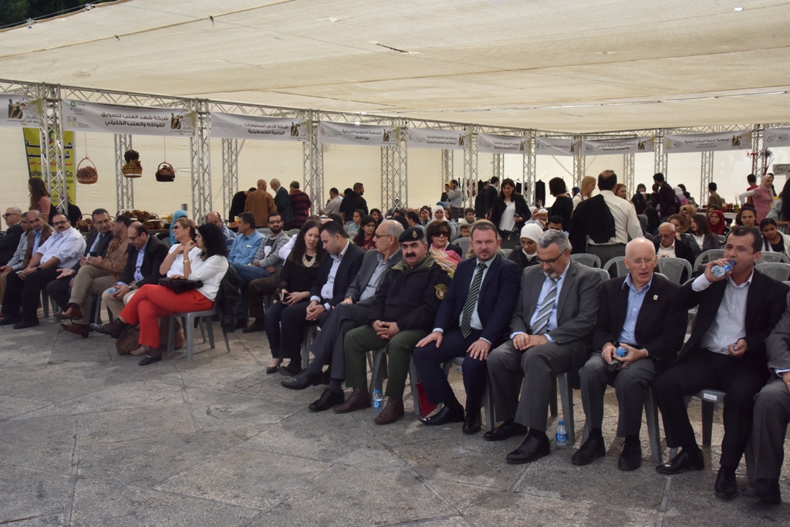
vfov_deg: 38.9
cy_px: 264
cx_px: 395
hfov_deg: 55.8
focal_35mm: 34
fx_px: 746
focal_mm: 34
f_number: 16
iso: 1600
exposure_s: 1/1000
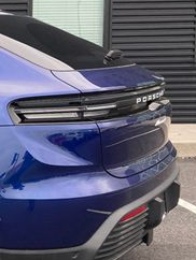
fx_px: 558
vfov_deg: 26.3
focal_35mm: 74
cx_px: -121
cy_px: 128
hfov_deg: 17.4
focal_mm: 3.99
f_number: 1.8
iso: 32
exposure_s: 1/100
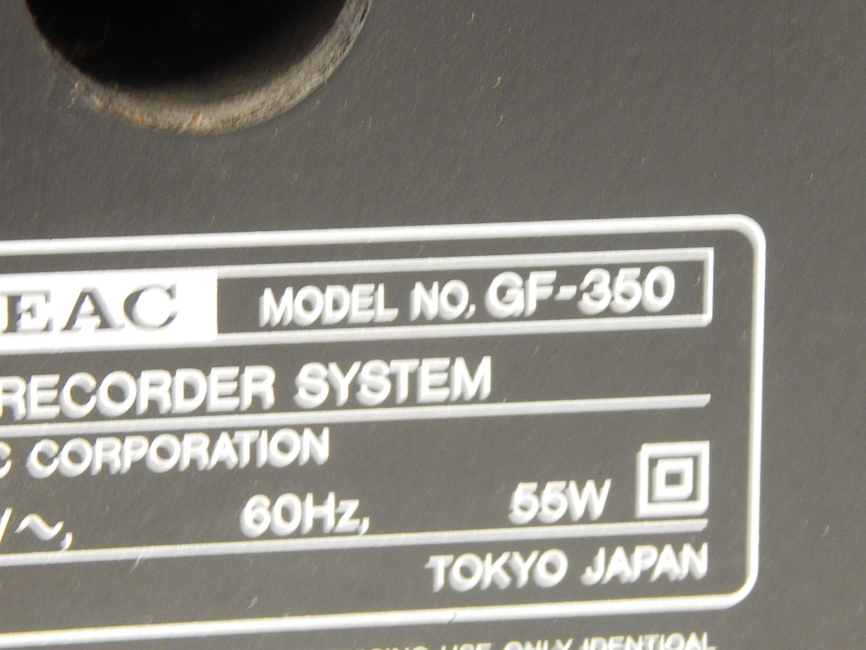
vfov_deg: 8.2
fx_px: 4553
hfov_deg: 10.9
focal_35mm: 182
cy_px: 325
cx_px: 433
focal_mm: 32.8
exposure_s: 1/6
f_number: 5.3
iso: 800
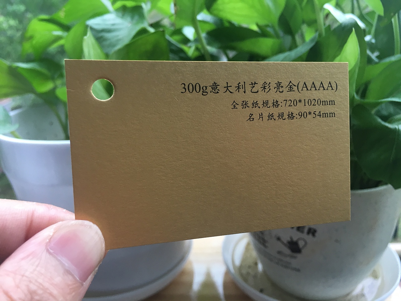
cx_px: 200
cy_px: 150
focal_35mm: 29
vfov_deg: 48.2
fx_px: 336
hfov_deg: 61.7
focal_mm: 4.15
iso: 50
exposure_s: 1/33
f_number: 2.2
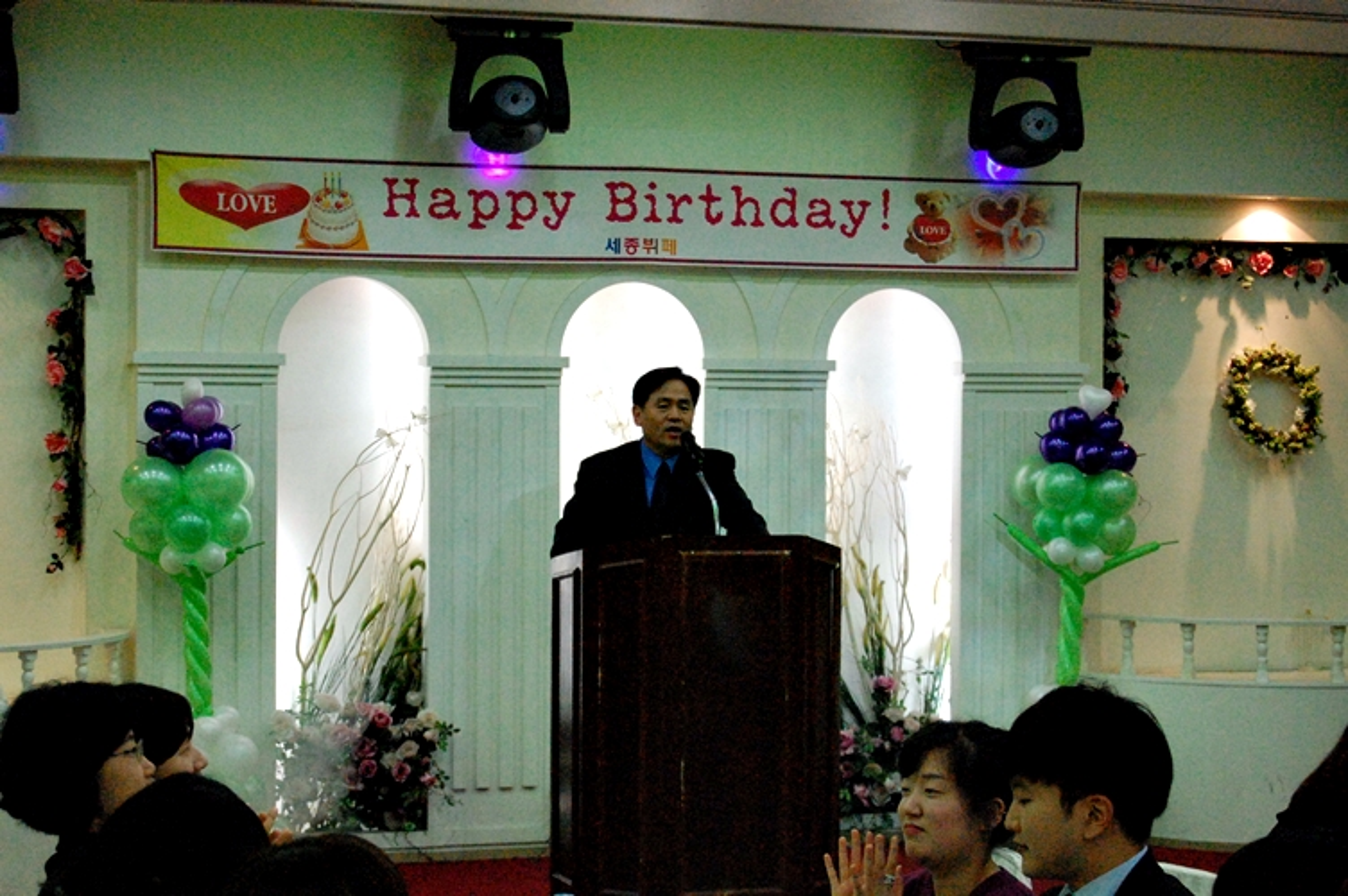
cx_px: 674
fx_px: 3086
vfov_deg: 16.5
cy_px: 448
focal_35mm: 82
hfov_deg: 24.6
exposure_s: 1/160
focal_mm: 55
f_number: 5.6
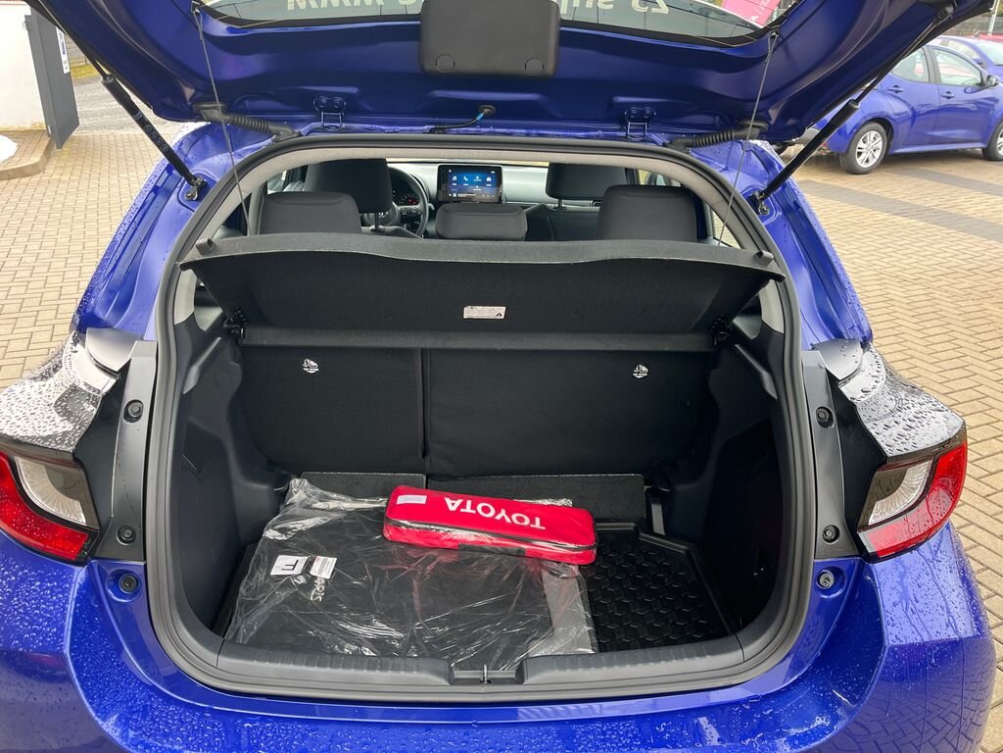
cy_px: 376
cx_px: 502
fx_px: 753
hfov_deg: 67.3
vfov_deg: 53.1
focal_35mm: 26
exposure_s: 1/121
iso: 100
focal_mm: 5.1
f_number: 1.6
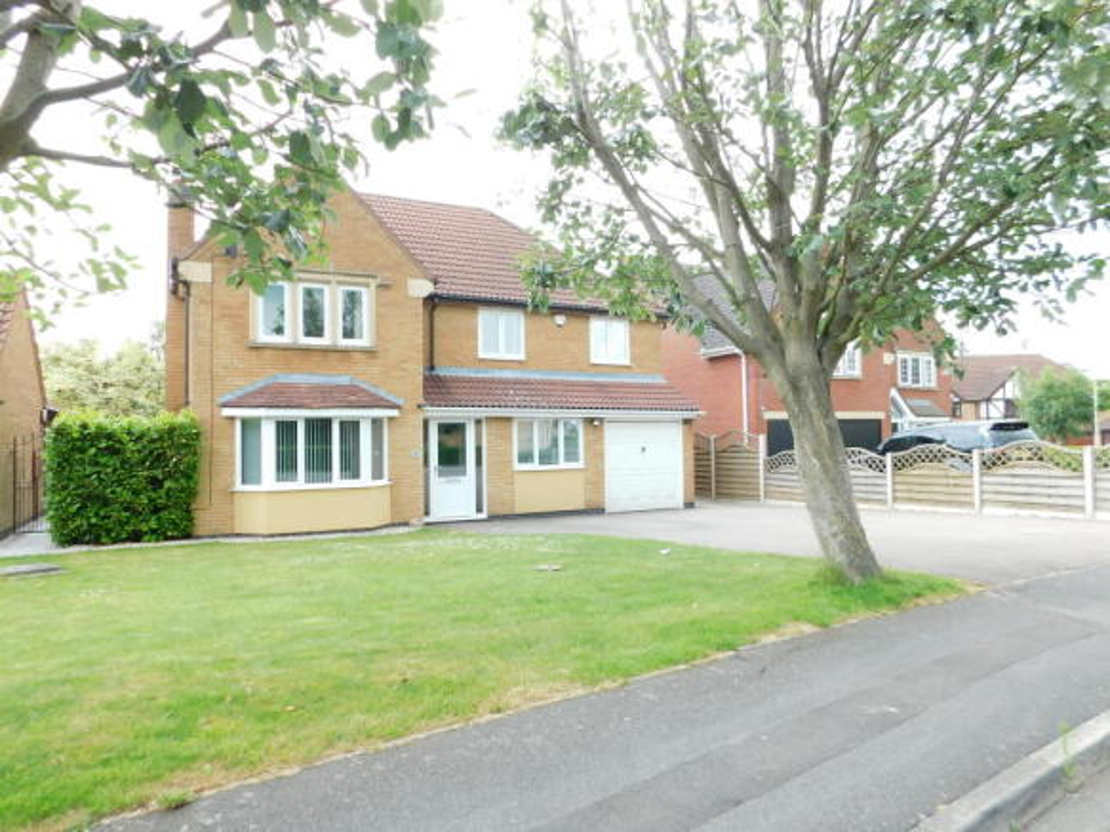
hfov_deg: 73.9
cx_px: 555
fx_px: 737
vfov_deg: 58.9
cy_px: 416
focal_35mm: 23
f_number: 3
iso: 125
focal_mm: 4
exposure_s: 1/60
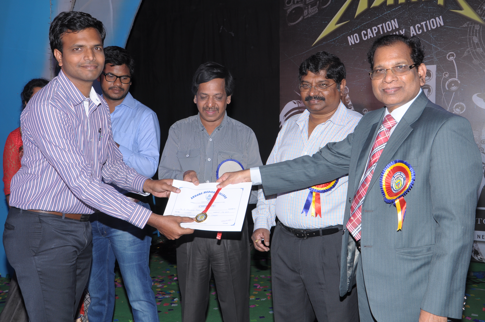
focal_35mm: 42
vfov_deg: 31.8
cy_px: 161
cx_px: 242
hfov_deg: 46.4
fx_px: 565
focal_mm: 28
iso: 200
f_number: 10
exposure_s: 1/125
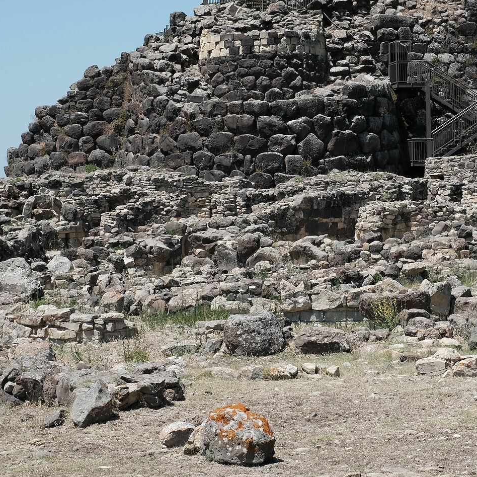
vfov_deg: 15.3
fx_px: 1777
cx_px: 383
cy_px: 167
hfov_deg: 15.2
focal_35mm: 114
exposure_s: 1/320
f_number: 8
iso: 160
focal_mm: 35
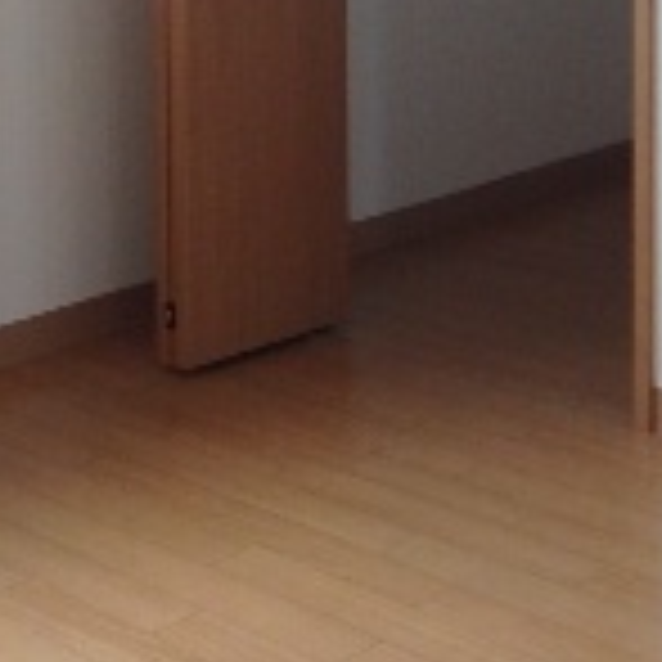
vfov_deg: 19.7
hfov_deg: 21.3
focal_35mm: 81
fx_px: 1753
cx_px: 207
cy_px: -194
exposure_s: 1/60
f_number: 3.5
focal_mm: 3.7
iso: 200
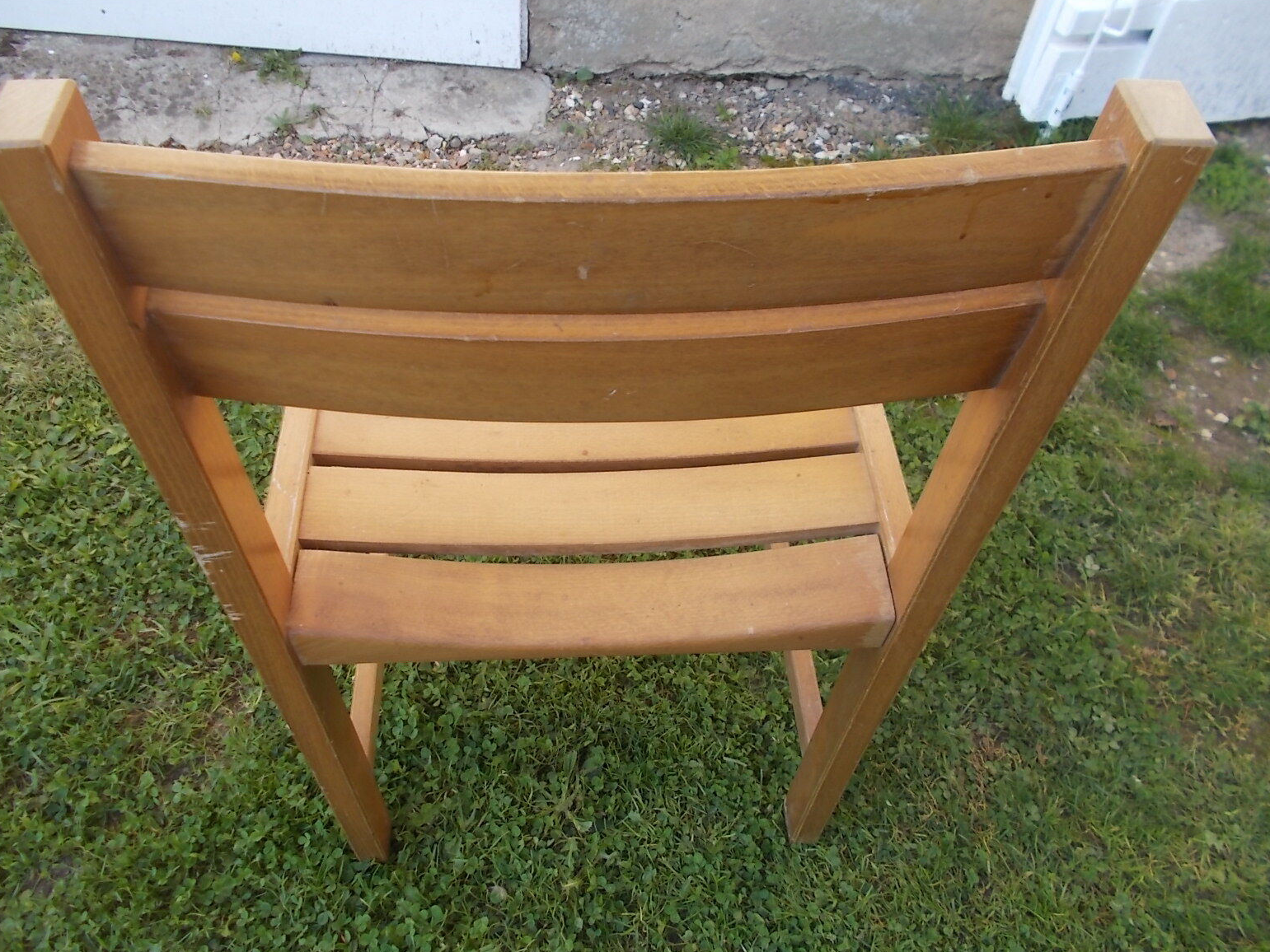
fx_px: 991
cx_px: 624
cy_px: 482
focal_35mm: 27
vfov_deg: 51.4
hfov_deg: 65.3
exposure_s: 1/100
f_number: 3.2
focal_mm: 4.6
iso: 80
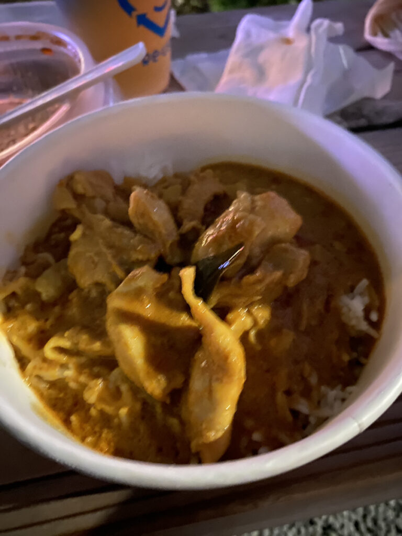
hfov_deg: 54.9
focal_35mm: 25
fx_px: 387
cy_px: 268
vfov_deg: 69.4
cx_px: 201
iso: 1000
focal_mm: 4.25
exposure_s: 1/4
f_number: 1.8
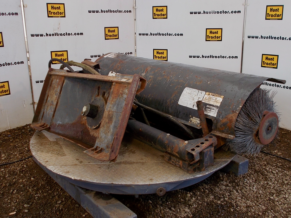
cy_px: 109
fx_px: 328
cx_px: 146
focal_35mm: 39
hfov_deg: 47.9
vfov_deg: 36.8
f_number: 3.9
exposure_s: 1/100
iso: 80
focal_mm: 6.9
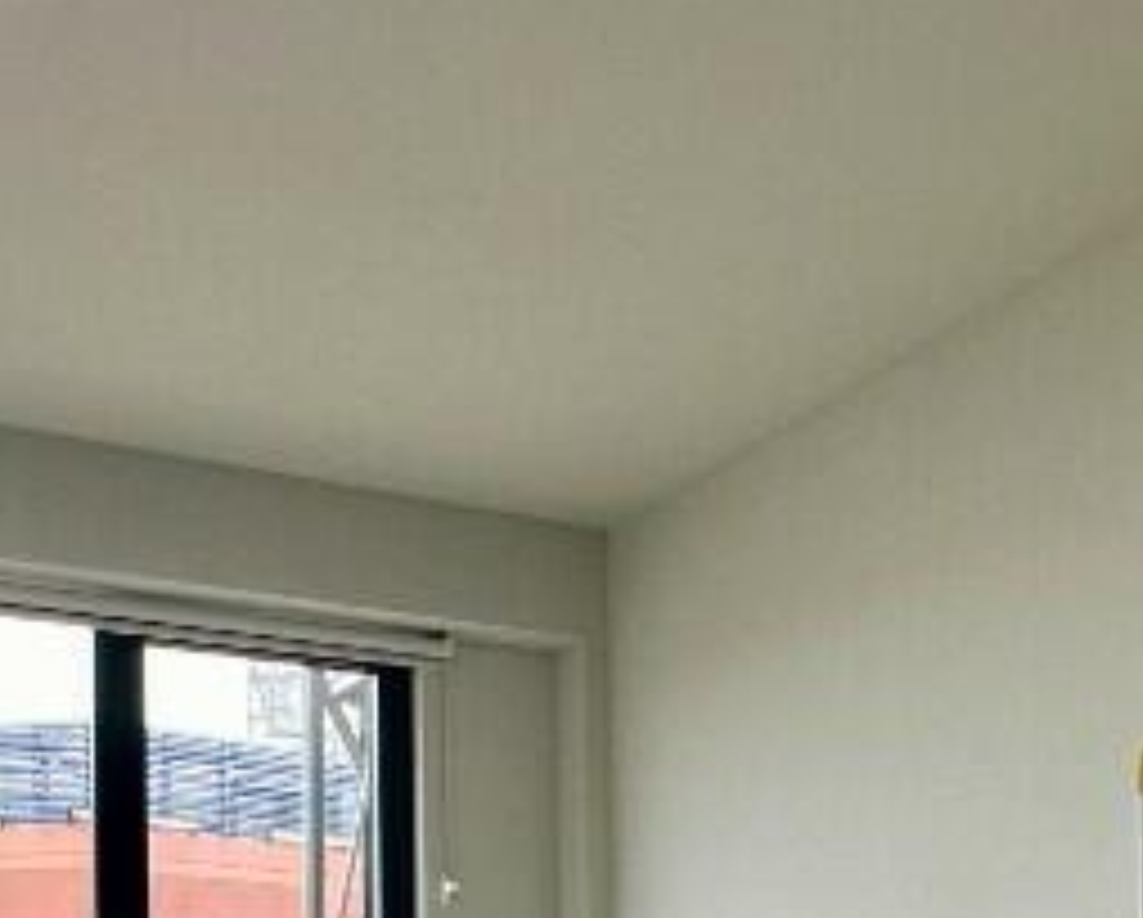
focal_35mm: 55
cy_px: 1125
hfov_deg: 34.1
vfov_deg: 24.8
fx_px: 1863
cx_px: 572
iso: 125
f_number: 2.2
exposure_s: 1/100
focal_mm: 2.22
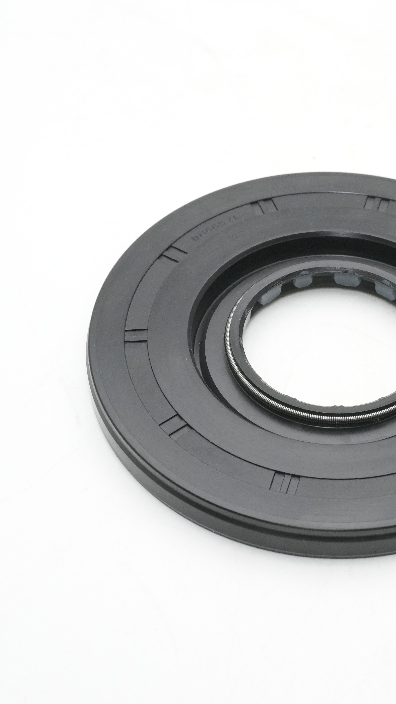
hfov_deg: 15.8
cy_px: 350
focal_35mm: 76
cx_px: 325
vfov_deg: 27.9
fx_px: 1419
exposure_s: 1/160
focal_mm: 32
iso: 2500
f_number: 11
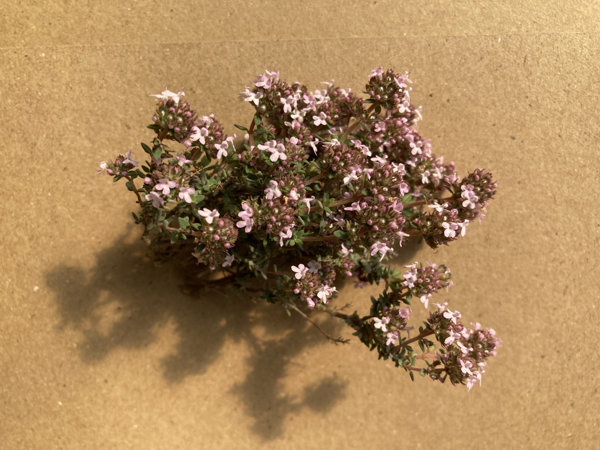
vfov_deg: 49.7
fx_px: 485
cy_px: 225
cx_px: 300
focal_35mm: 28
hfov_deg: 63.4
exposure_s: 1/796
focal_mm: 3.99
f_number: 1.8
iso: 20
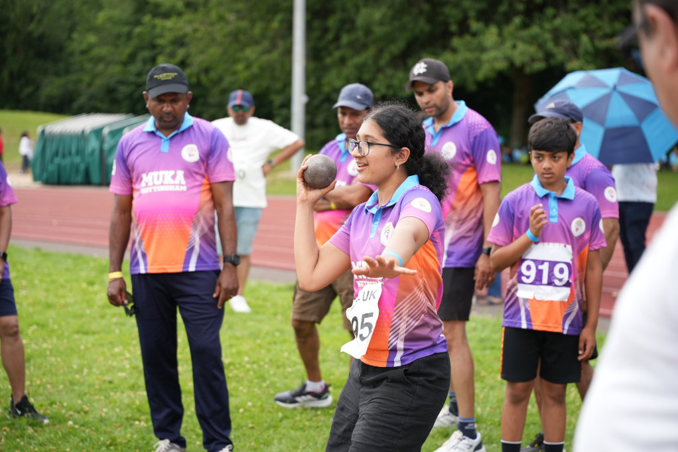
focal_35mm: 70
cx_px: 339
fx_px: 1318
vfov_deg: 19.5
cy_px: 226
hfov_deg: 28.8
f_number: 2.8
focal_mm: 70
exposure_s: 1/1000
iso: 250
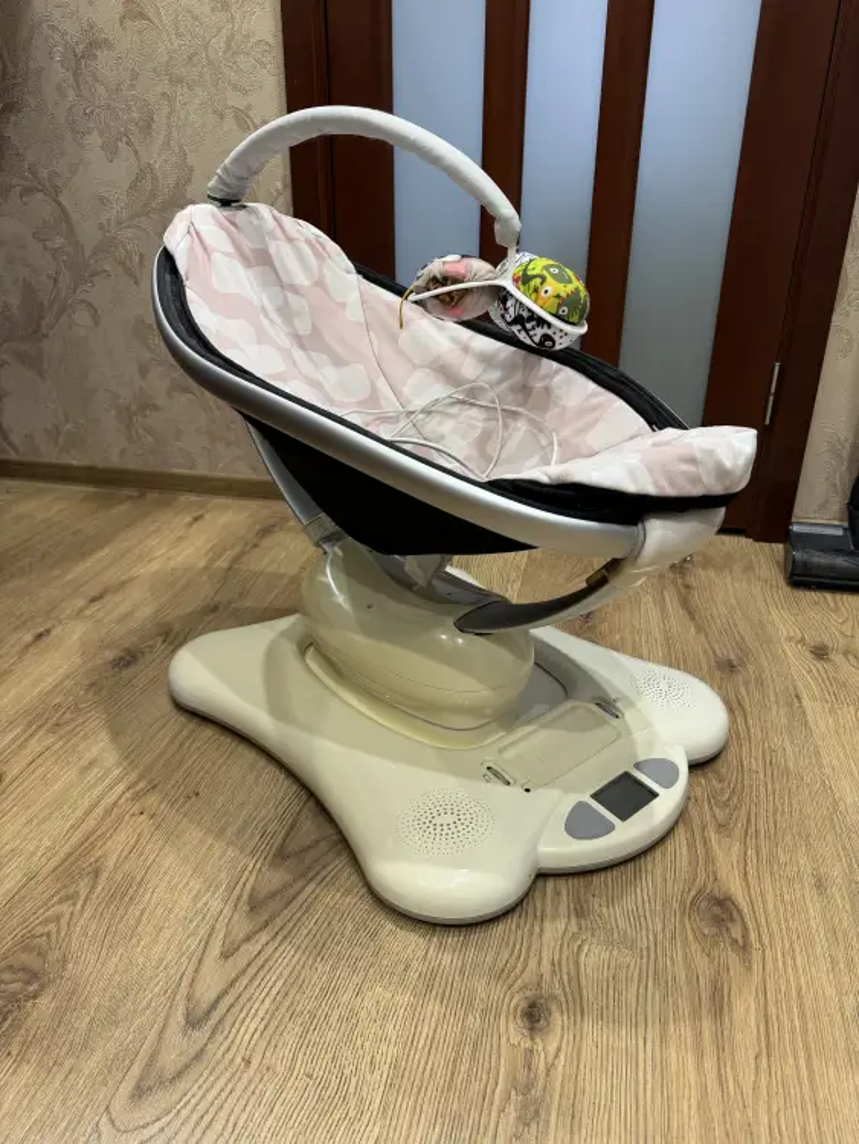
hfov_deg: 56.8
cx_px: 430
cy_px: 572
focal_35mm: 24
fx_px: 794
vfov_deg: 71.6
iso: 200
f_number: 1.78
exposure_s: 1/50
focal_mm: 6.86
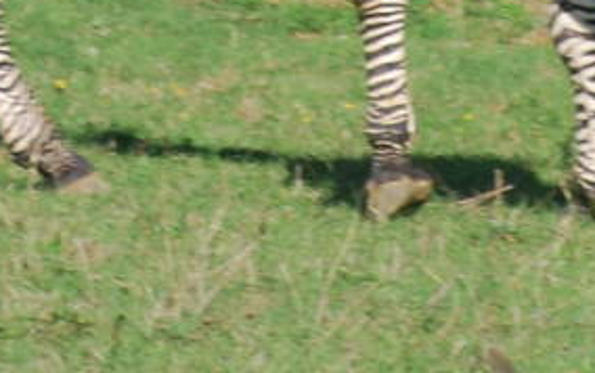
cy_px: -550
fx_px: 41934
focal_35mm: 2584
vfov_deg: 0.5
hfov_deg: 0.8
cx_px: 312
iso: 100
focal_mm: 300
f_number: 8
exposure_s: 1/200
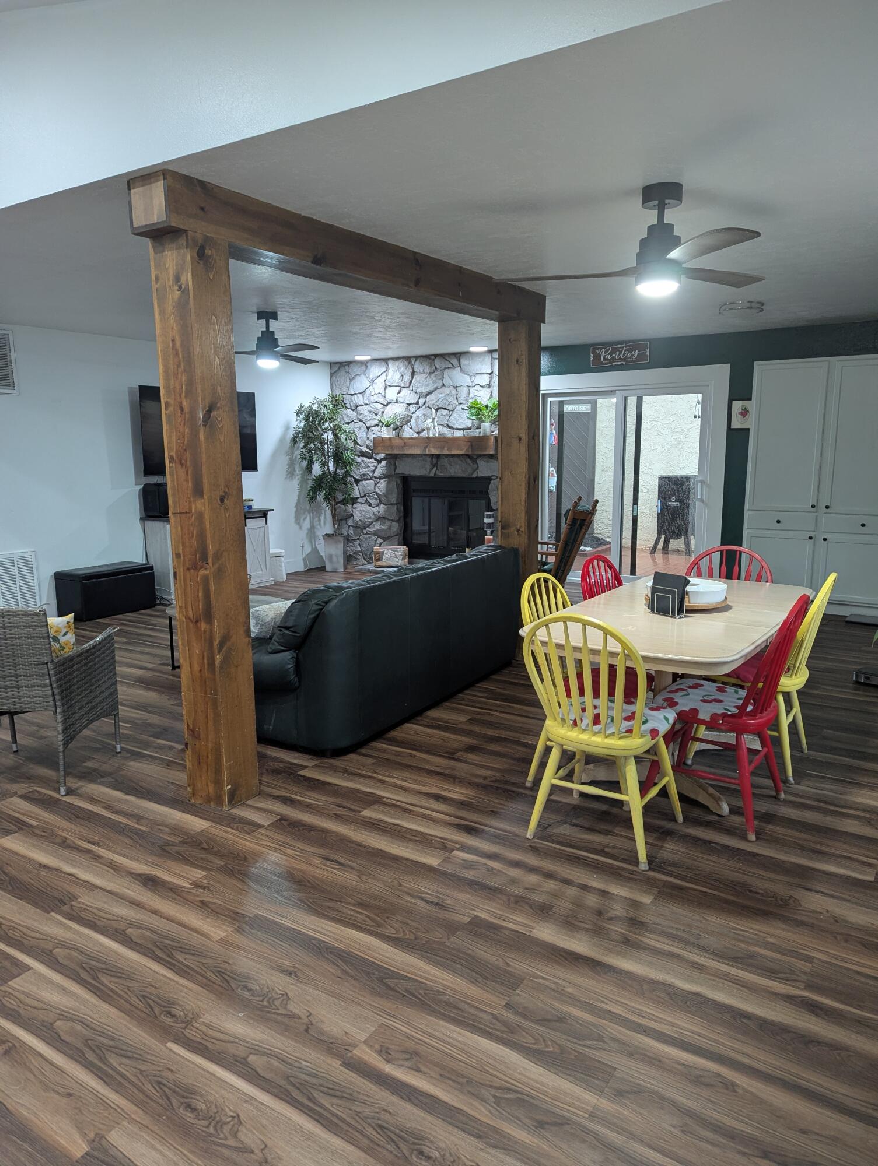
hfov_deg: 56.9
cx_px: 439
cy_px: 583
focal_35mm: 24
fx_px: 810
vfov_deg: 71.5
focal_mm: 6.81
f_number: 1.85
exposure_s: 1/24
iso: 169
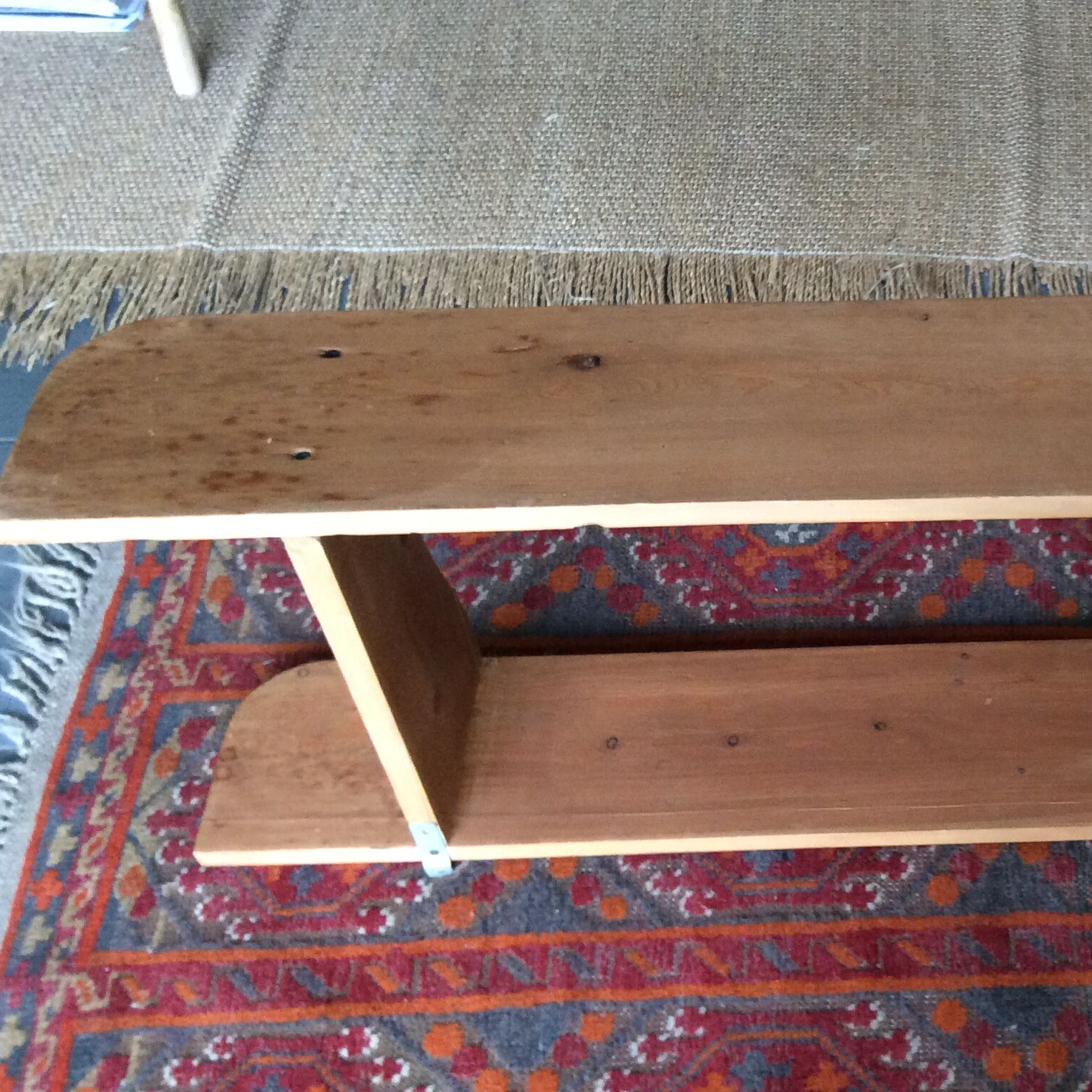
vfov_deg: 35.3
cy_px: 500
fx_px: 1713
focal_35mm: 48
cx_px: 909
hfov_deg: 34.1
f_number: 2.4
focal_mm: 3.3
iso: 160
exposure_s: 1/25
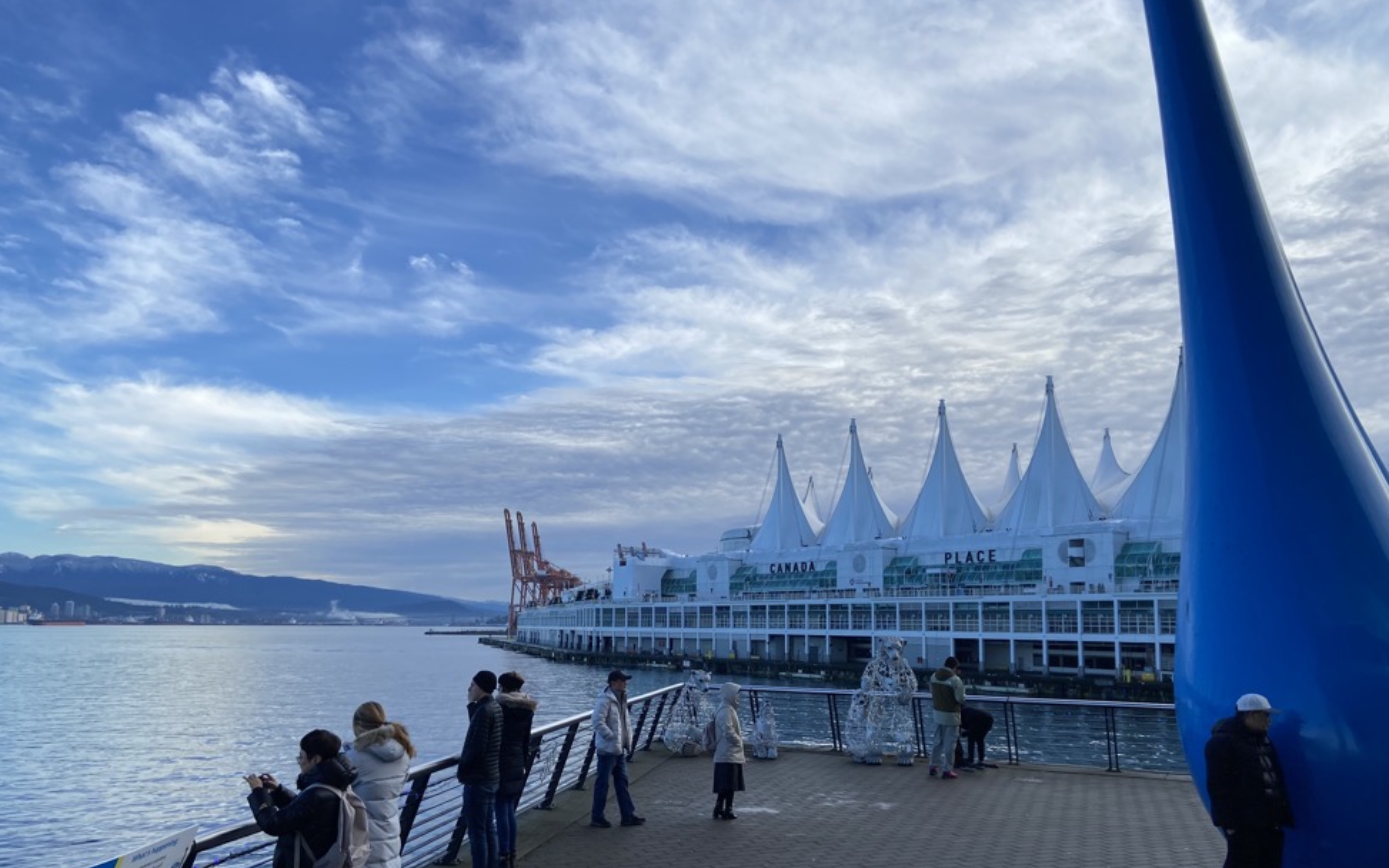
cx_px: 701
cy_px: 535
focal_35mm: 29
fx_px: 1098
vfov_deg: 42.9
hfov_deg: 64.6
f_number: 1.8
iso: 32
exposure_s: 1/1808
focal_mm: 4.25
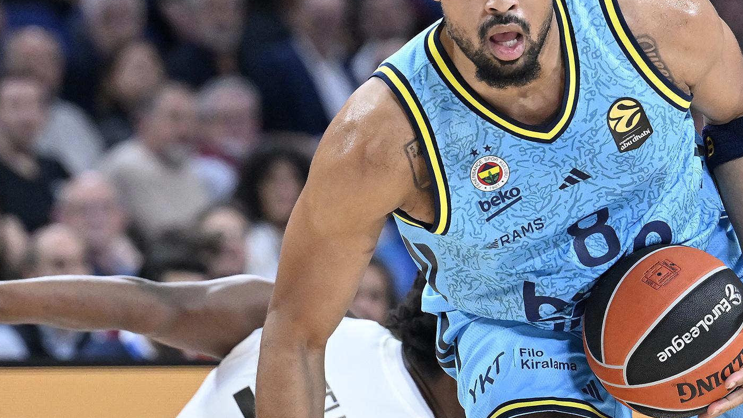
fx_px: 7704
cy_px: 380
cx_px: 410
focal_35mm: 391
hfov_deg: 5.5
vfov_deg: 3.1
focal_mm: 150
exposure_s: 1/2000
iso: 2500
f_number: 3.2
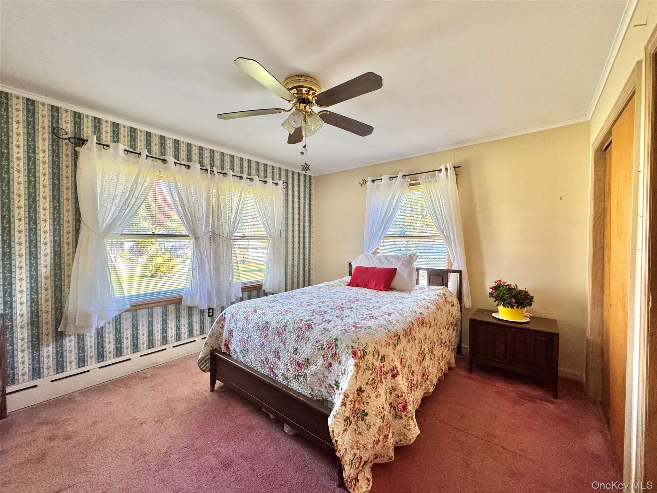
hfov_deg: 102.1
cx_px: 328
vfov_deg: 85.7
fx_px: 266
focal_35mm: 14
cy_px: 246
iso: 250
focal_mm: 2.22
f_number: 2.2
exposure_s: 1/99
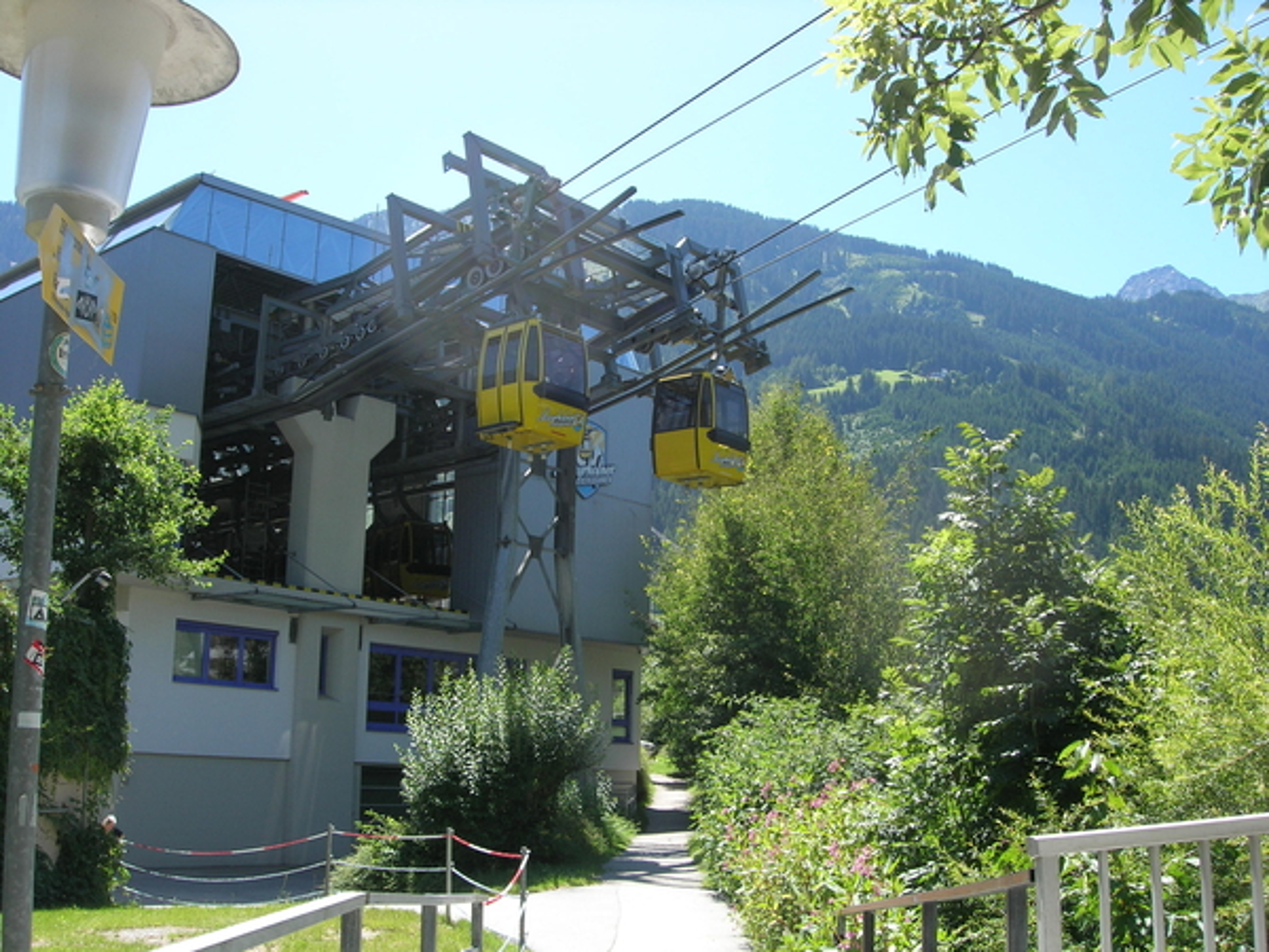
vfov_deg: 37.7
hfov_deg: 49.0
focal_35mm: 38
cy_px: 476
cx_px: 634
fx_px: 1393
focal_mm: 7.8
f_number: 4.8
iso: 64
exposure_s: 1/241
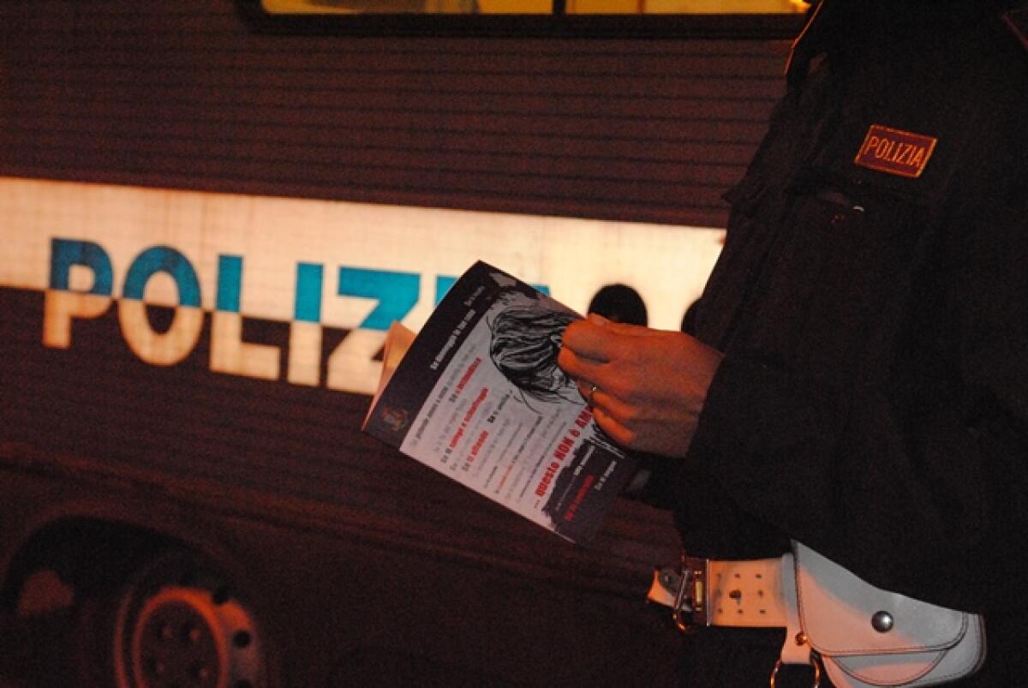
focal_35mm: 68
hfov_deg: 29.8
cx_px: 514
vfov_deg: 20.2
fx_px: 1930
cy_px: 344
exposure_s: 1/60
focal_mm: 45
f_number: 7.1
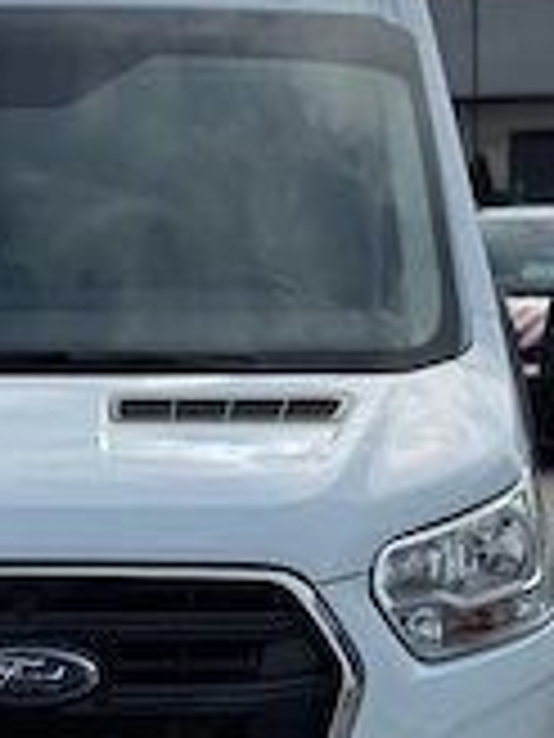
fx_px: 2497
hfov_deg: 12.5
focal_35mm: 117
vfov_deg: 16.8
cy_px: 414
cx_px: 5
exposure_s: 1/10526
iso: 80
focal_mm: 6.76
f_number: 1.78
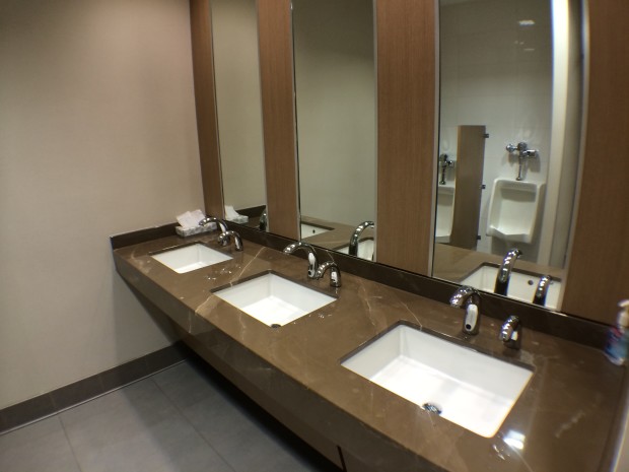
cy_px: 236
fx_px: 545
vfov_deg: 46.8
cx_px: 314
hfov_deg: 60.0
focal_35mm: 30
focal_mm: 4.12
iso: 80
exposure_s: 1/30
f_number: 2.2
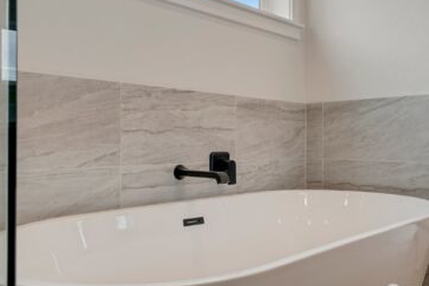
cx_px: 219
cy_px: 144
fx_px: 411
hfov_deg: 55.1
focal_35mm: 35
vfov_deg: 38.3
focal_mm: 31.5
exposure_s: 1/800
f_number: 9
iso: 400
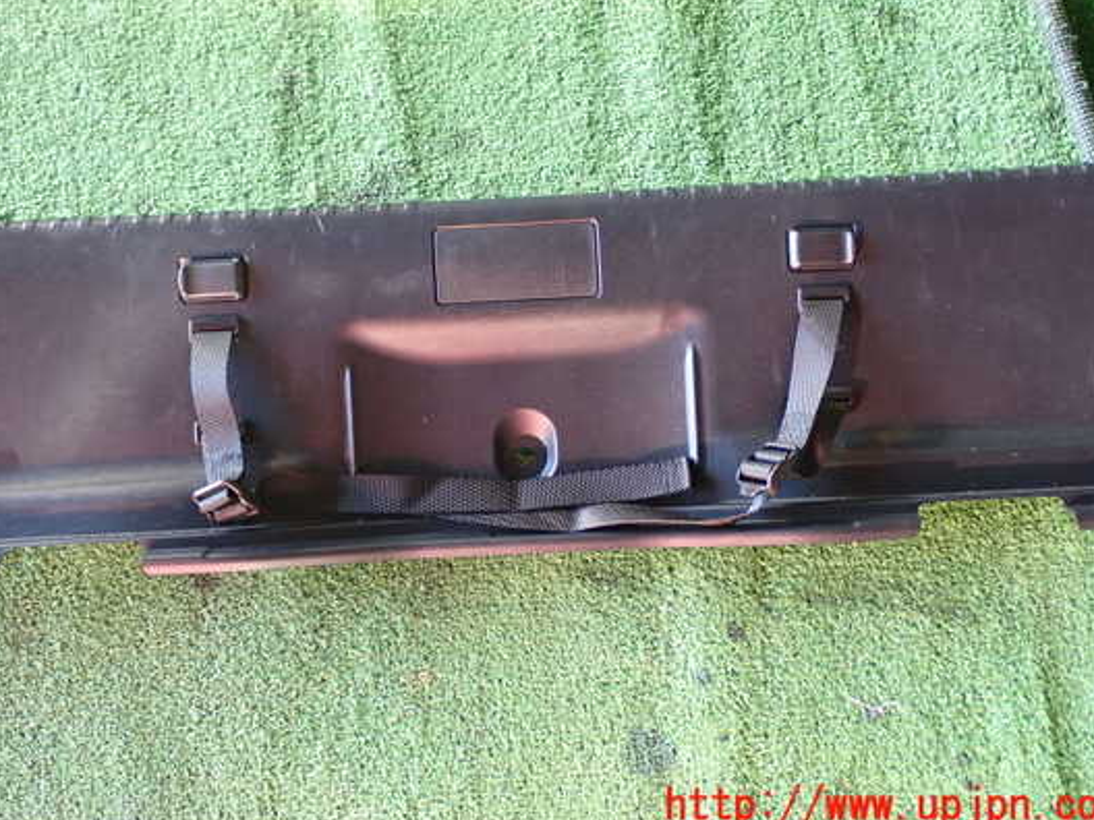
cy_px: 367
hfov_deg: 38.2
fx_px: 1580
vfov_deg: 29.1
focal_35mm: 50
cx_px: 512
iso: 400
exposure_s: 1/40
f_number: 2.9
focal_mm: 7.84
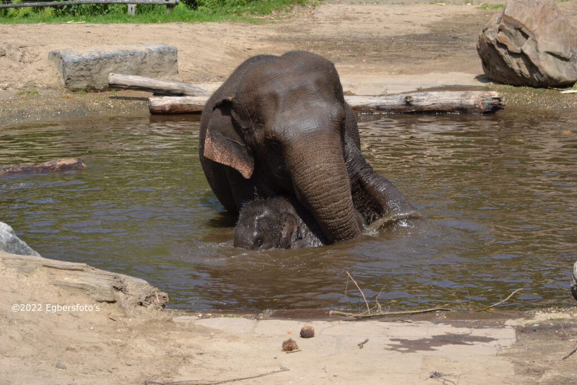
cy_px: 192
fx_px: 2885
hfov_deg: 11.4
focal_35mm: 180
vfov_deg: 7.6
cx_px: 288
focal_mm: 120
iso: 100
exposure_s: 1/250
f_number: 8
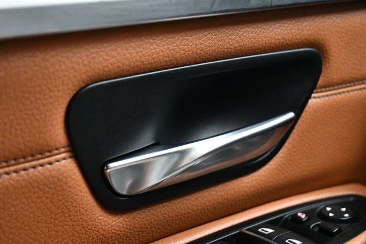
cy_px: 122
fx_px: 610
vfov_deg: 22.6
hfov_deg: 33.4
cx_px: 183
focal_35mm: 60
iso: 10000
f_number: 5
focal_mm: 40
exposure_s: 1/60
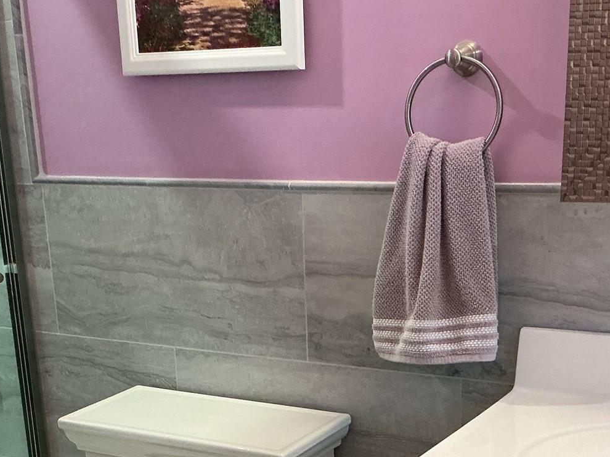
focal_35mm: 60
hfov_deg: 32.2
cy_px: 442
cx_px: 317
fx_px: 1057
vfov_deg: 23.5
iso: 200
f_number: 1.8
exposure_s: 1/60
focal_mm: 3
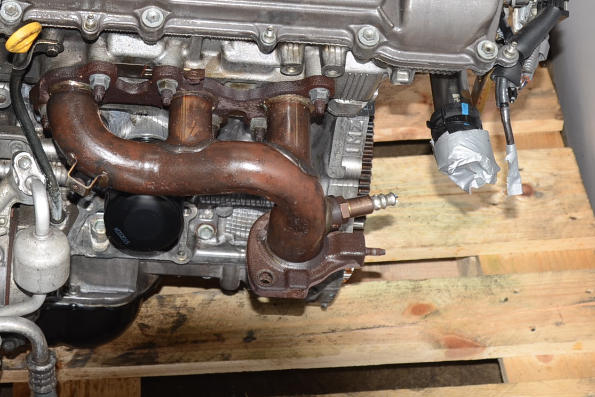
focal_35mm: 86
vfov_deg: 15.5
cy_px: -31
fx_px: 1421
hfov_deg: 23.6
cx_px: 207
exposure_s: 1/100
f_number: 5
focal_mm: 26
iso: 100
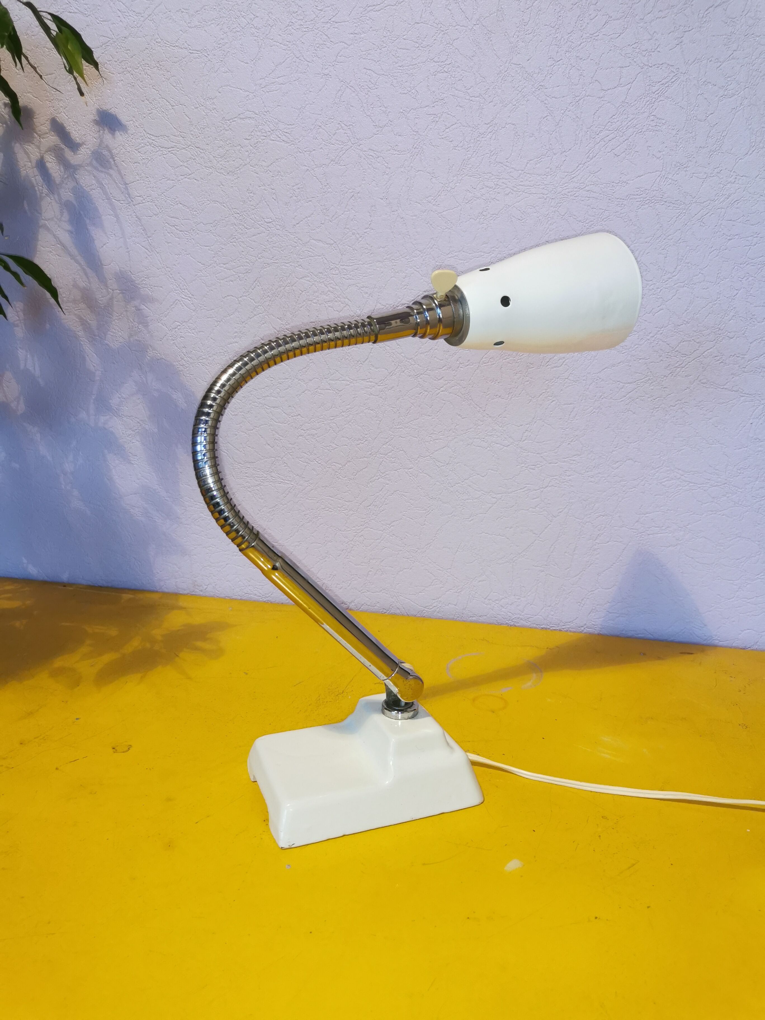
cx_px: 382
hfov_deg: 51.4
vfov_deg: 65.3
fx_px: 796
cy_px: 510
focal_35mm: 27
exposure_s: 1/50
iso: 320
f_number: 1.8
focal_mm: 5.58
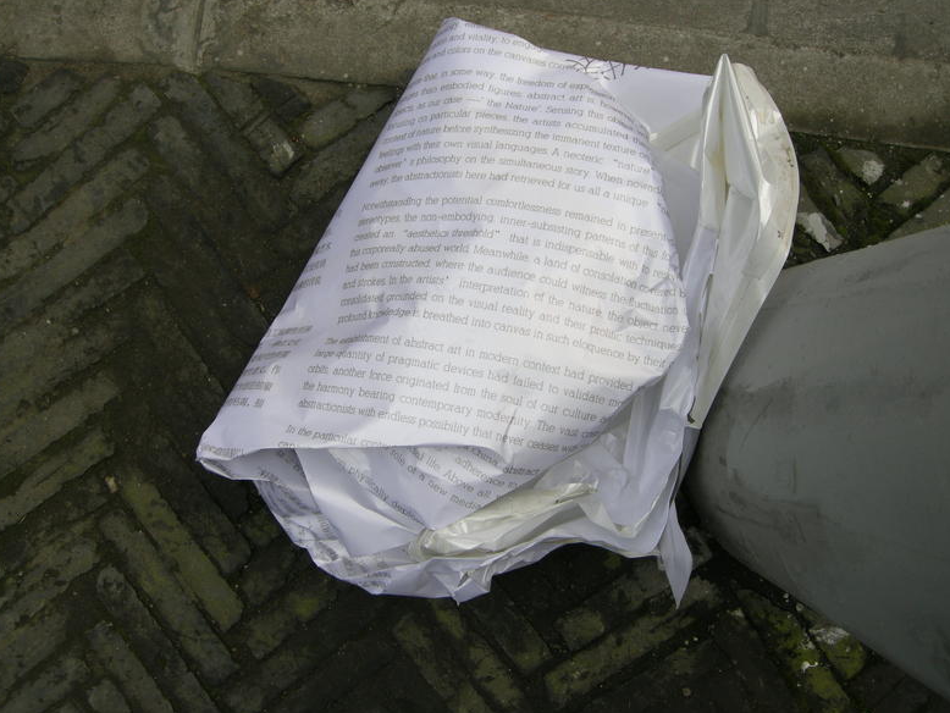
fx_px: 1016
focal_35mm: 37
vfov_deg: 38.7
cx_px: 475
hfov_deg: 50.1
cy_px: 352
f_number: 4.3
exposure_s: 1/155
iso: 64
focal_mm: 7.5
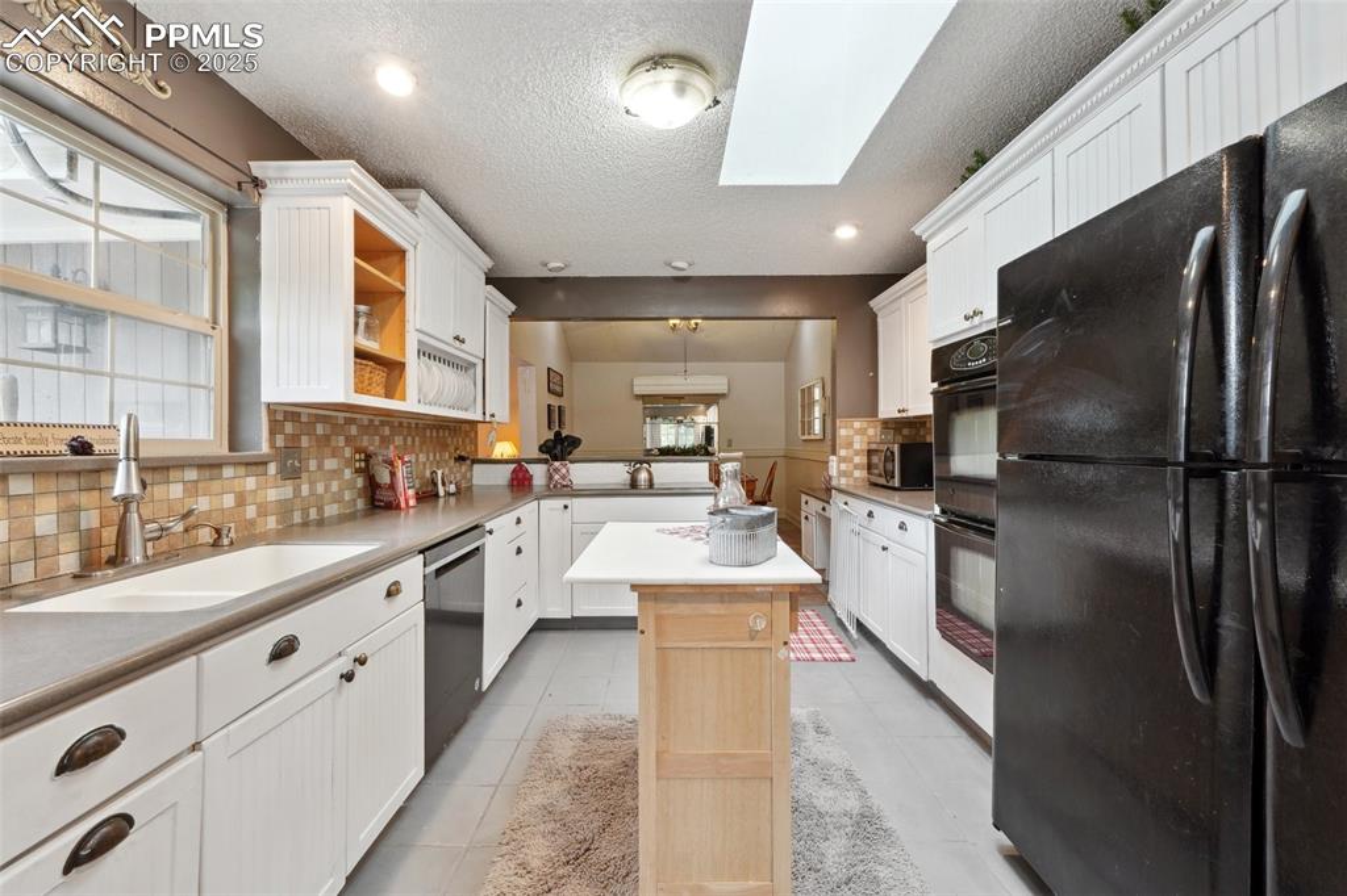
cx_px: 674
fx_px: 561
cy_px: 448
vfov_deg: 77.3
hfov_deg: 100.4
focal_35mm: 15
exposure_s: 1/4
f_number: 9
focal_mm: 10
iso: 400
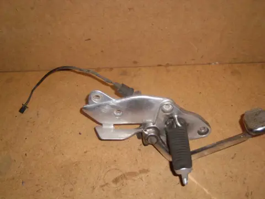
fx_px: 268
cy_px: 100
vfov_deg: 40.7
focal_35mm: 35
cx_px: 132
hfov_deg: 52.6
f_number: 7.1
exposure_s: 1/30
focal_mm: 5.8
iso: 200
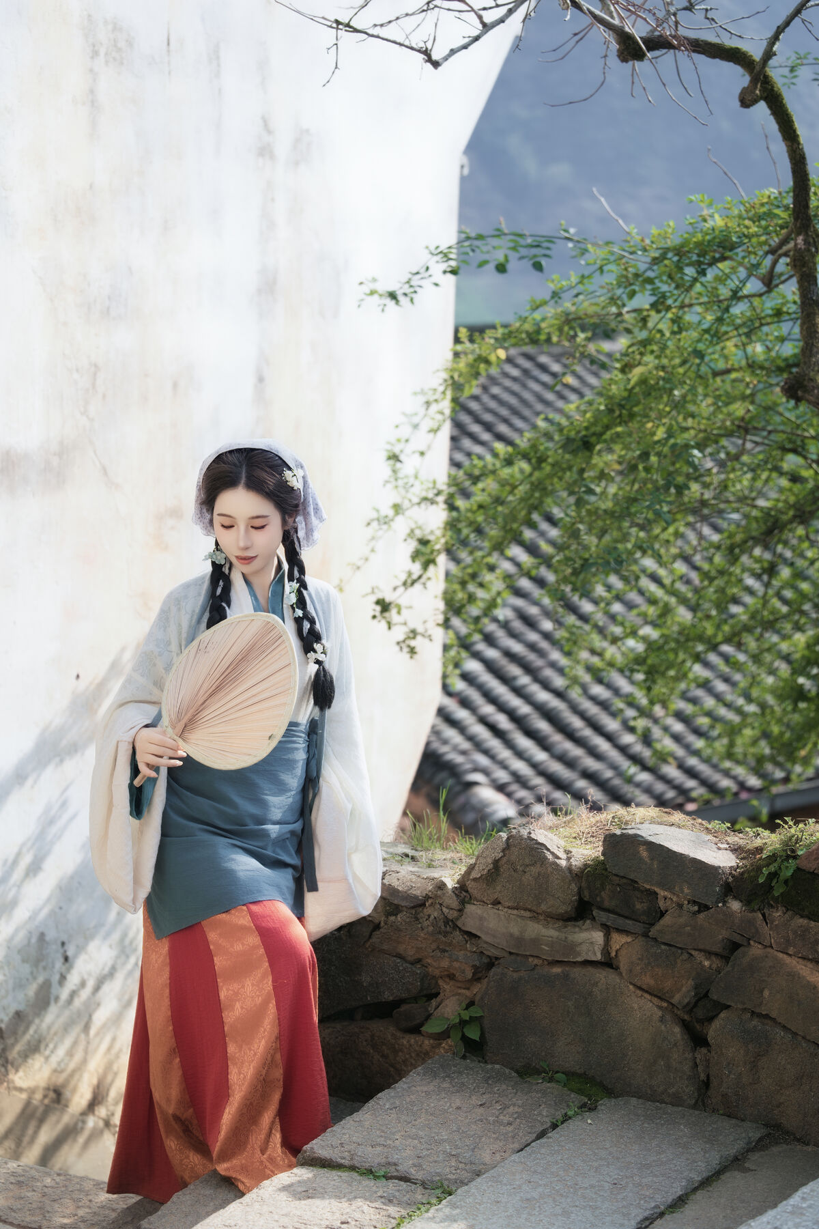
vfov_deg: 28.8
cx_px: 410
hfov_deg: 19.5
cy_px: 614
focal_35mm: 70
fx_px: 2389
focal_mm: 70
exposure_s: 1/400
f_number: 2.8
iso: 100
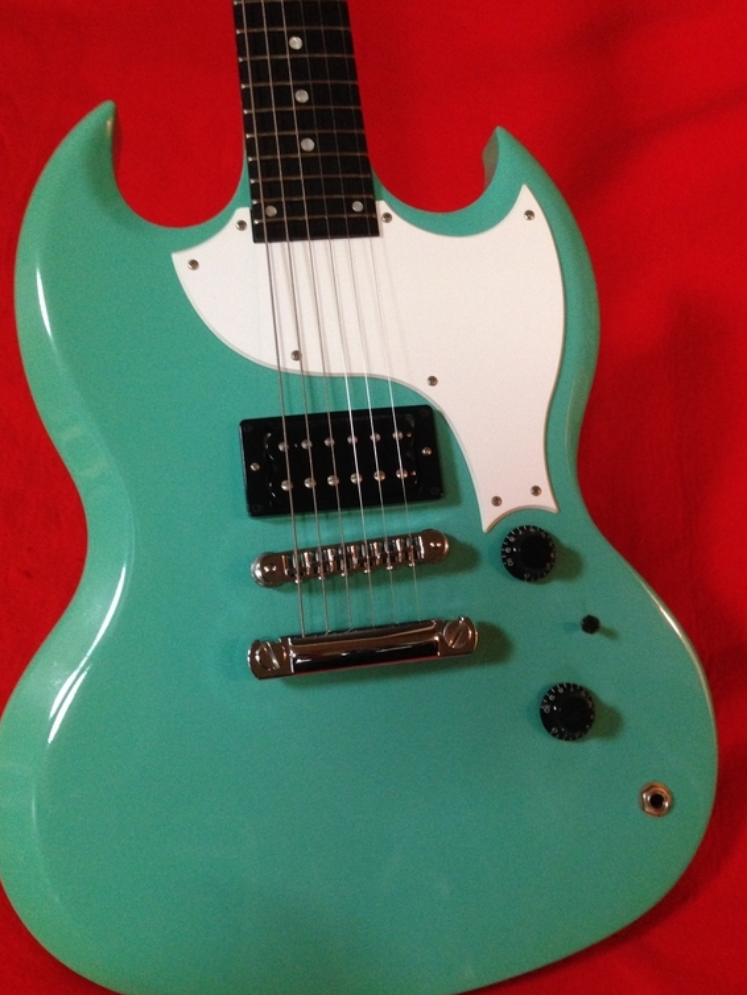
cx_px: 362
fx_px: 1006
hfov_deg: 40.7
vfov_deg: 52.6
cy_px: 519
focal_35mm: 35
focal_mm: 4.12
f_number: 2.4
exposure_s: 1/20
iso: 320
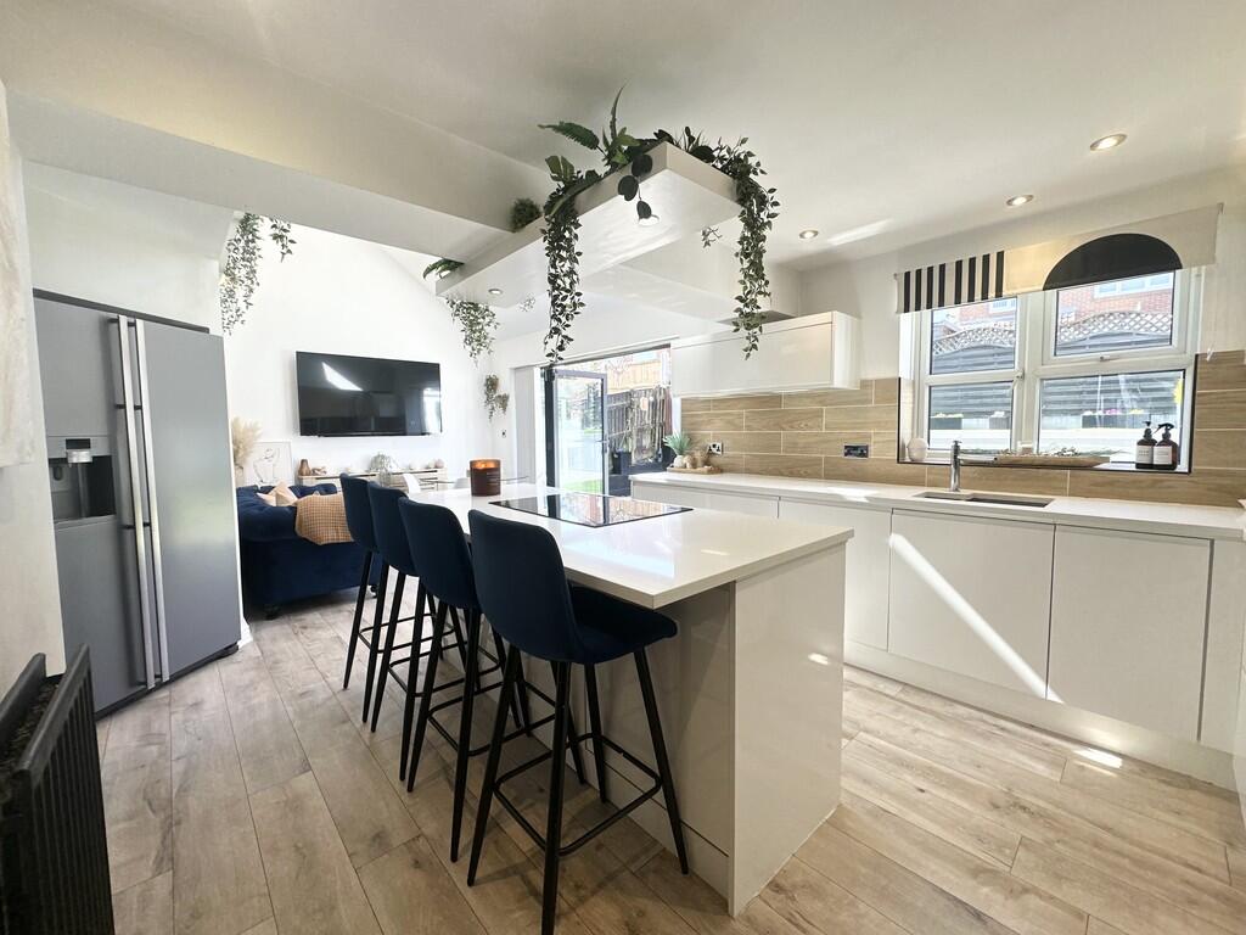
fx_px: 504
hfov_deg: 102.1
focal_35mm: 14
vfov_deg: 85.7
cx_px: 623
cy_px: 468
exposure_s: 1/159
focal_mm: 2.22
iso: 40
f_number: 2.2
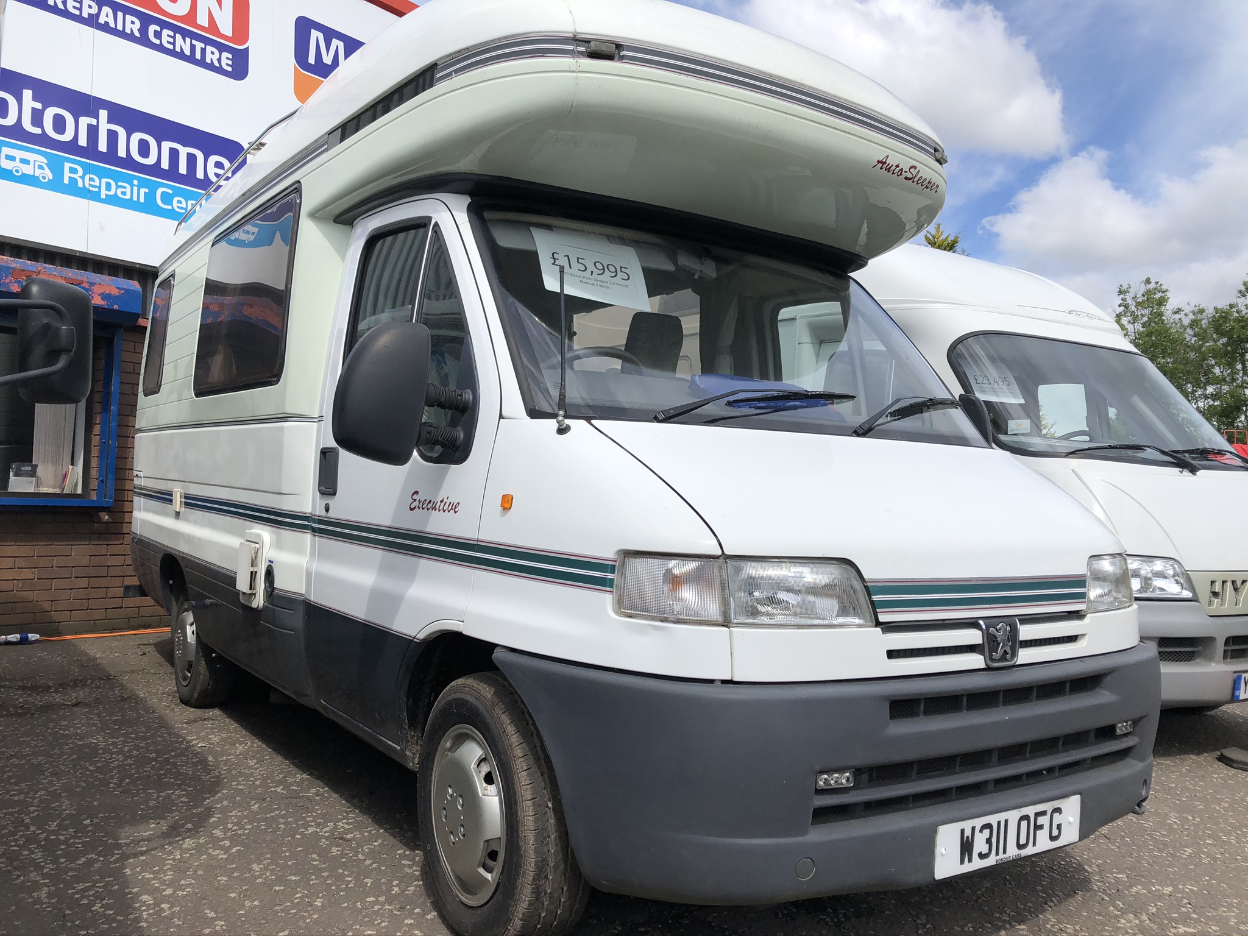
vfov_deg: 49.7
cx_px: 624
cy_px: 468
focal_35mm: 28
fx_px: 1009
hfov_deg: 63.4
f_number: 1.8
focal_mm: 3.99
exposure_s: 1/2433
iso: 20
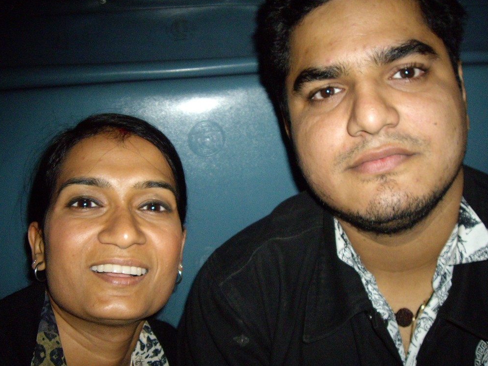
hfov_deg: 47.9
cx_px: 239
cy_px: 181
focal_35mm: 39
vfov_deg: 36.8
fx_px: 550
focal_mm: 6.2
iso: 400
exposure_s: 1/40
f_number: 2.7
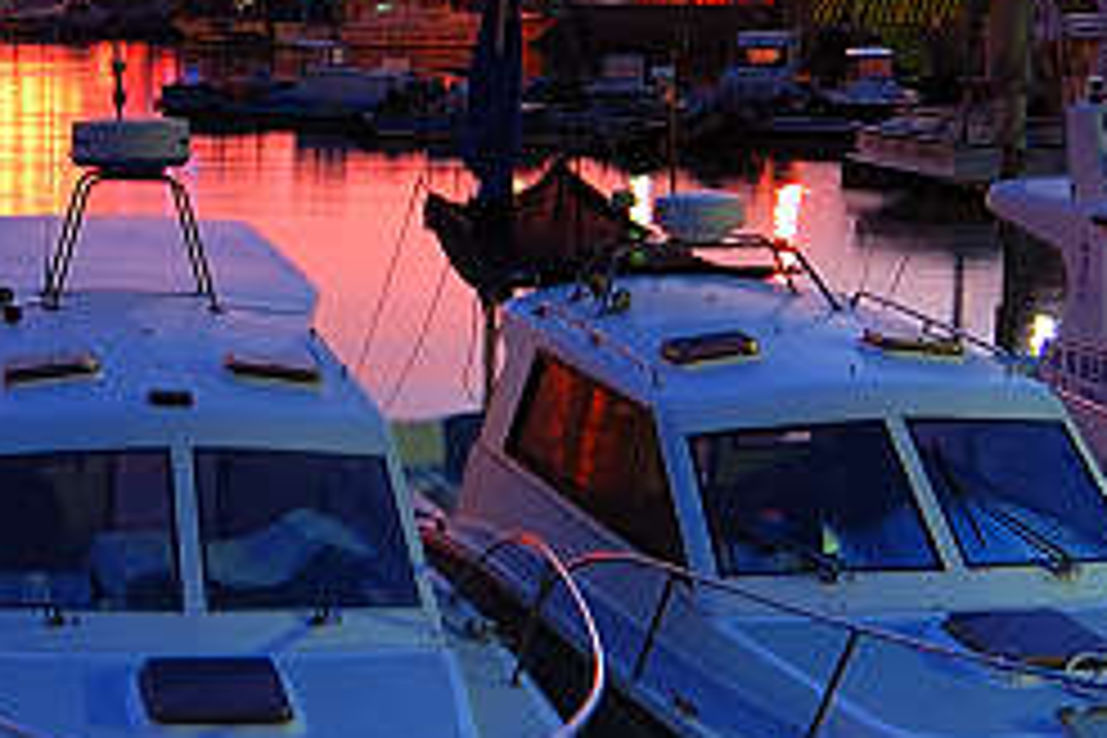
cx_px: 32
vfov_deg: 20.5
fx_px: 2029
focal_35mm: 66
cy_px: 202
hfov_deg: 28.8
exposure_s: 2
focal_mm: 12
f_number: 5
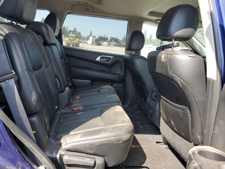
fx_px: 169
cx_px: 112
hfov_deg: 67.3
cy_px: 84
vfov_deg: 53.1
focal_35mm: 26
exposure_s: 1/370
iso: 50
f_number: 1.5
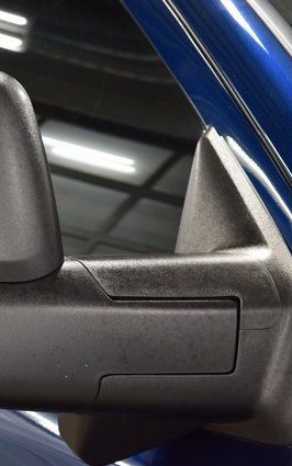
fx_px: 1641
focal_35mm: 129
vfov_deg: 16.2
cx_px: 10
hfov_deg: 10.1
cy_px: 233
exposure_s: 1/30
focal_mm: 56
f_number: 7.1
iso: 1400
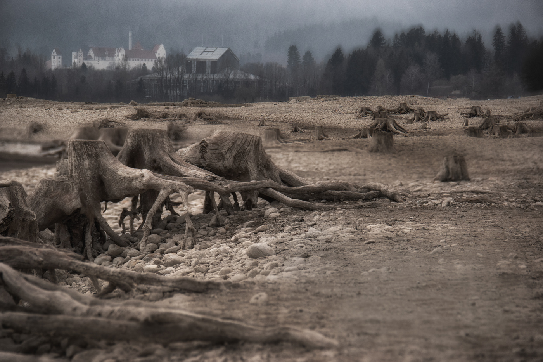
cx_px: 272
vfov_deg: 5.2
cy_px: 181
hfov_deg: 7.8
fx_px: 3959
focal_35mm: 262
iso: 160
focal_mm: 175
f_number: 6.3
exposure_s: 1/1600
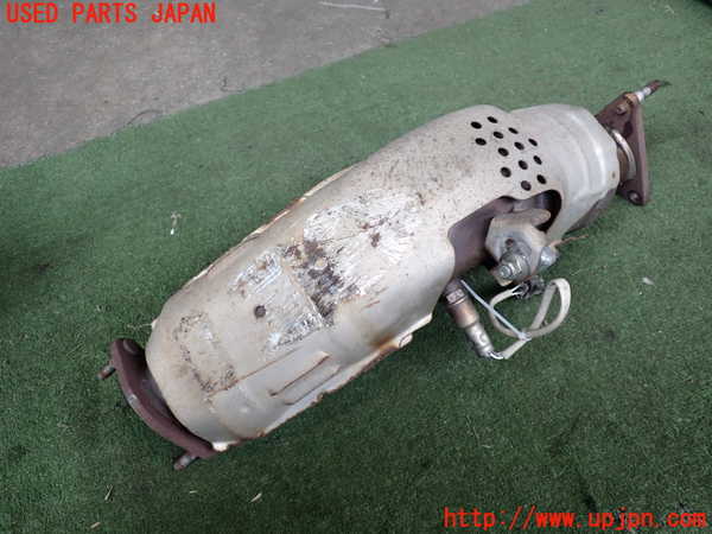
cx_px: 356
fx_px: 617
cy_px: 267
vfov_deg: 46.8
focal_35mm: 30
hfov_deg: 60.0
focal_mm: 5.4
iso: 160
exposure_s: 1/125
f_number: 2.3
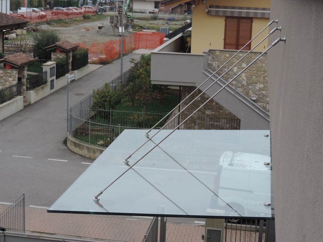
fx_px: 653
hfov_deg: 27.8
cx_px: 162
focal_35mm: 70
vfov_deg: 21.0
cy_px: 121
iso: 80
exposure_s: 1/125
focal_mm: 12.4
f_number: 3.9
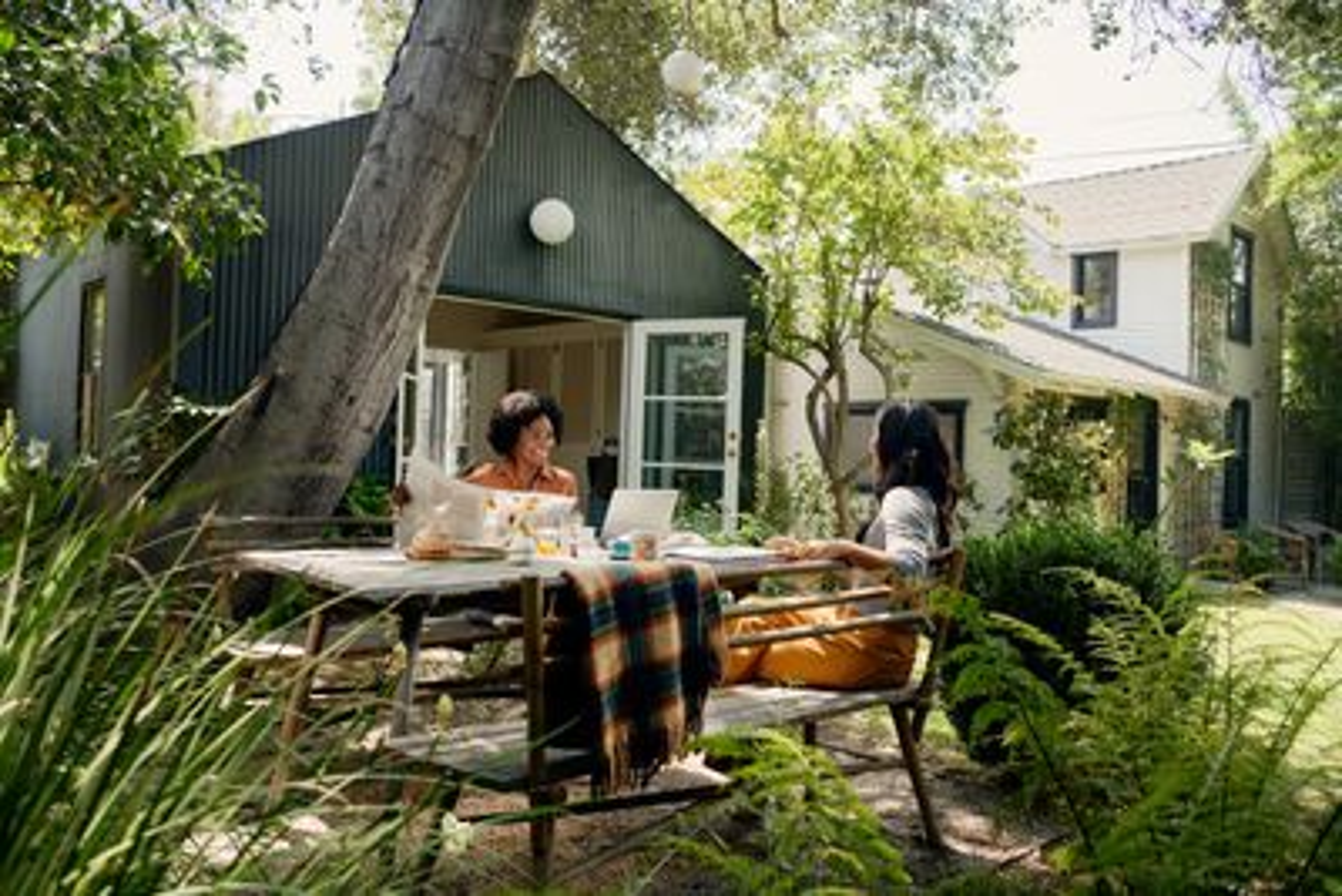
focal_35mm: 30
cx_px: 671
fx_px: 1119
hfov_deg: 61.9
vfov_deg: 43.6
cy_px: 448
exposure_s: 1/500
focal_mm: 30
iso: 250
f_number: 4
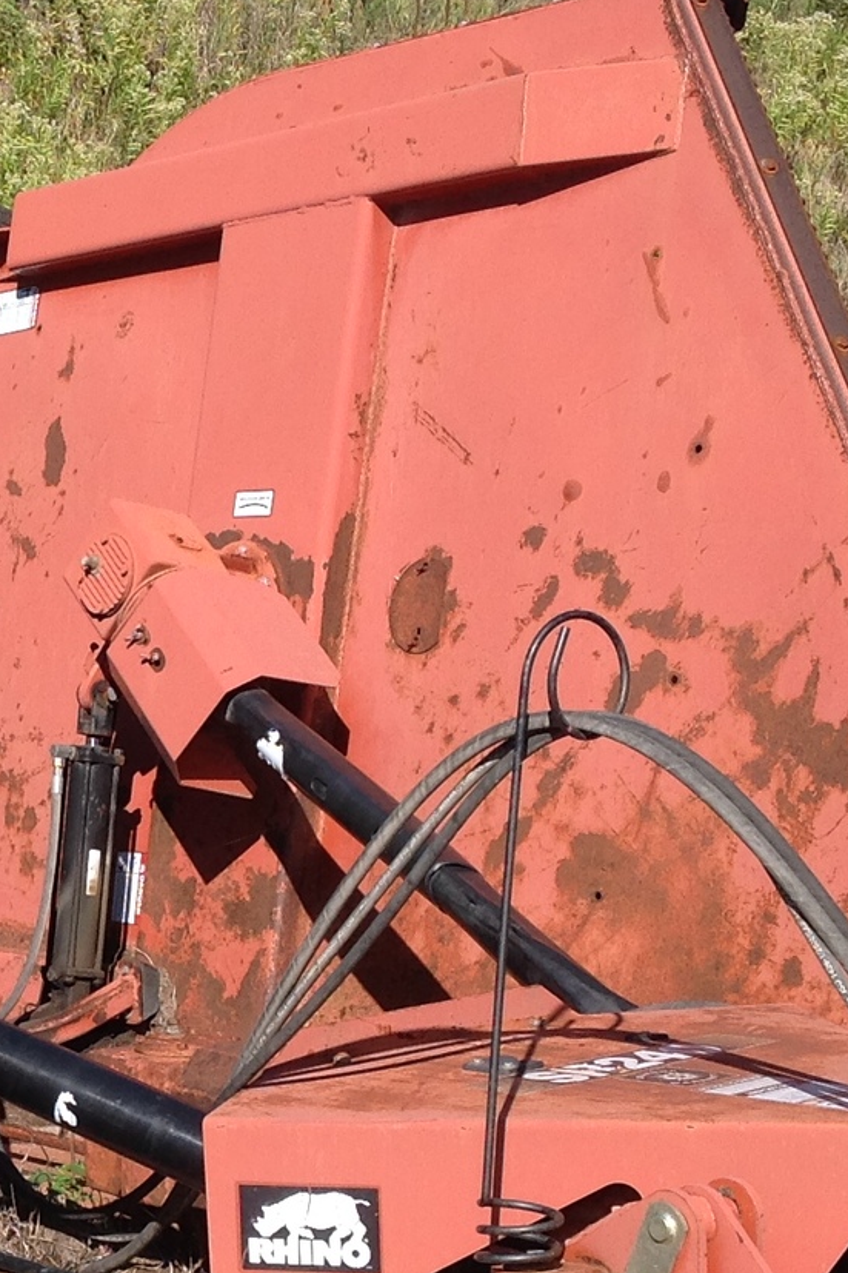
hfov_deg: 14.8
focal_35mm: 90
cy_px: 873
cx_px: -108
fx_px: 3181
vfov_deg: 22.5
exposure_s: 1/1374
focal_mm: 4.28
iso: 50
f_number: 2.4
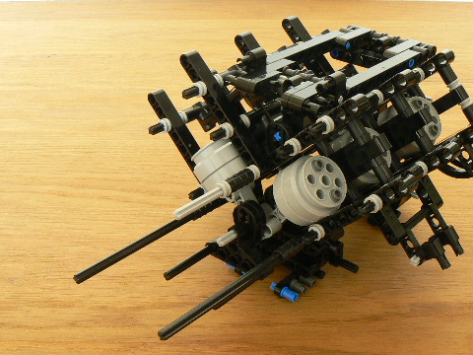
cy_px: 177
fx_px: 656
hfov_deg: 39.6
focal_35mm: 48
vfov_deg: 30.3
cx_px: 271
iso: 100
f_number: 5.6
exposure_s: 2
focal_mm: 6
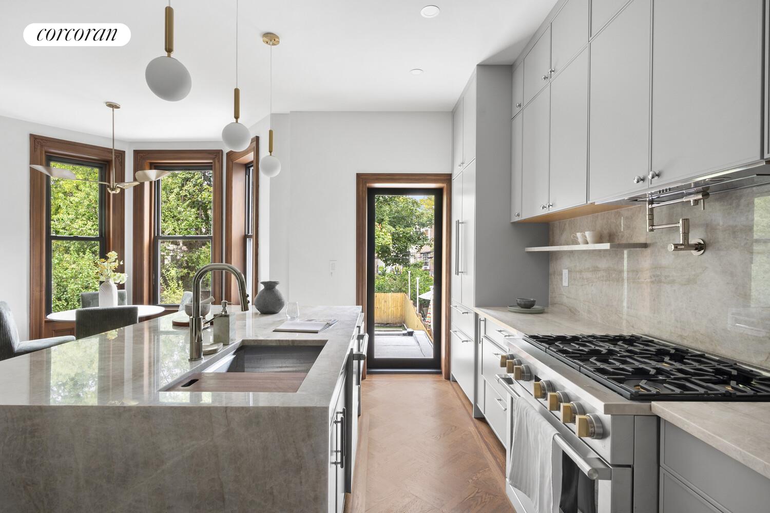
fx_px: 385
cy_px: 256
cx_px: 385
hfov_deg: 90.0
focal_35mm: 18
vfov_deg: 67.4
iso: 400
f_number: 11
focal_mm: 12
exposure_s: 1/1.67
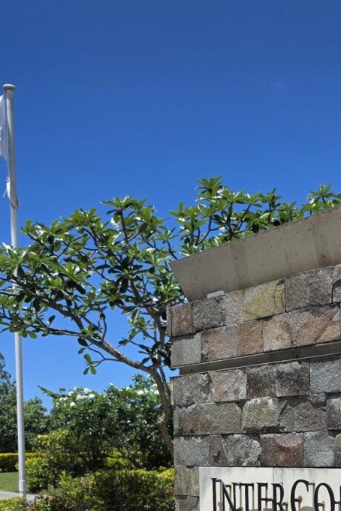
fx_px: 852
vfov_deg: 31.8
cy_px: 461
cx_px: 285
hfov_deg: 22.2
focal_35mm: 60
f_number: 1.7
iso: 64
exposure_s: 1/7944
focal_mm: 6.3
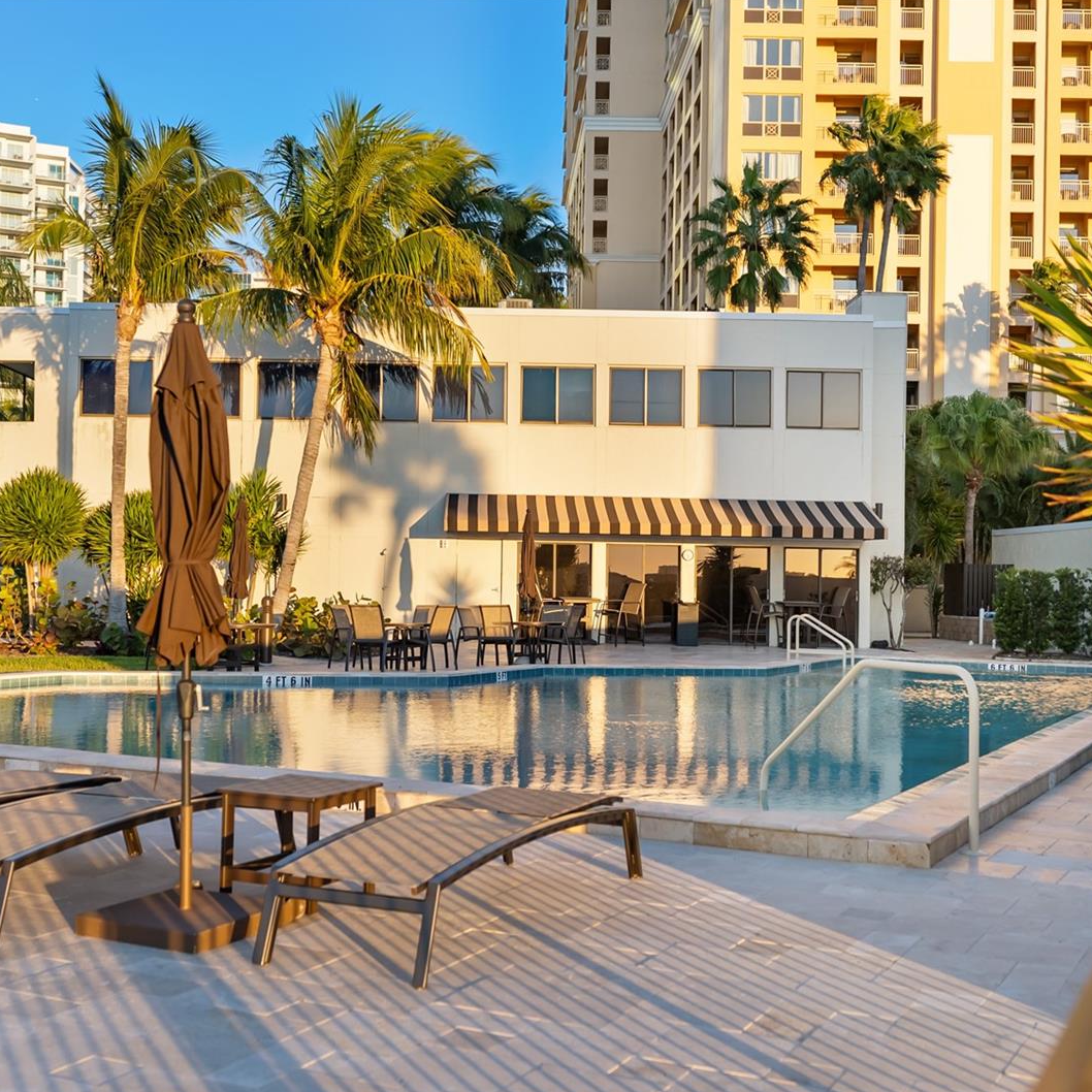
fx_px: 1606
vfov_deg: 37.6
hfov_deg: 37.5
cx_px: 477
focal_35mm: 45
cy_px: 546
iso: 200
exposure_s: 1/1250
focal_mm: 35
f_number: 2.8
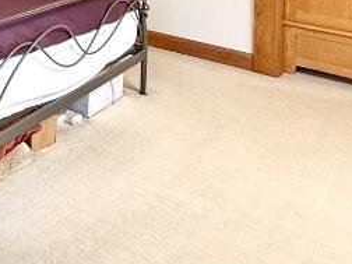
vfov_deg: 21.1
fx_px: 580
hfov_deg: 27.8
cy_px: -148
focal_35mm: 57
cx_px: -112
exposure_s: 1/99
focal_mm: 2.22
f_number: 2.2
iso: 100
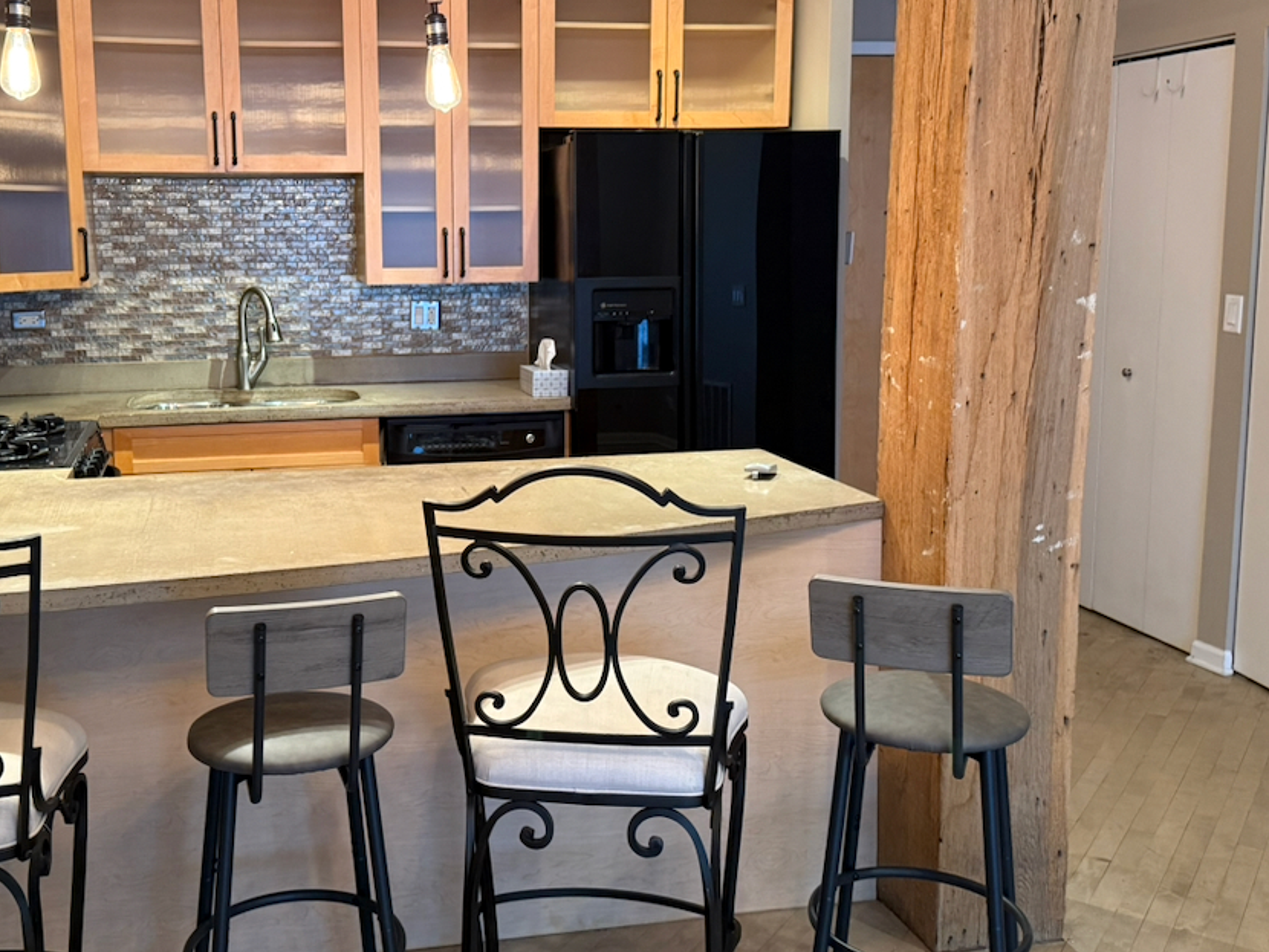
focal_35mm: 37
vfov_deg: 38.6
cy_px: 405
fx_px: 1357
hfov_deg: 49.7
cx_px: 489
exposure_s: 1/60
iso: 320
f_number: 1.78
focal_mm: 6.76
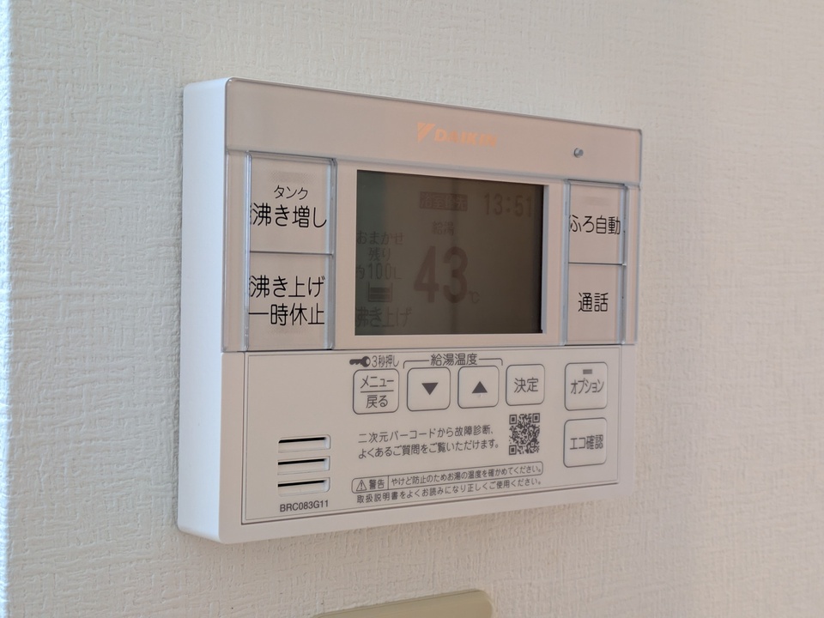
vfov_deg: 28.6
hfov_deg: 37.5
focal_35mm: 51
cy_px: 309
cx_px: 412
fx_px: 1214
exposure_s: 1/24
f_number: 1.89
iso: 89
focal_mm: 5.43
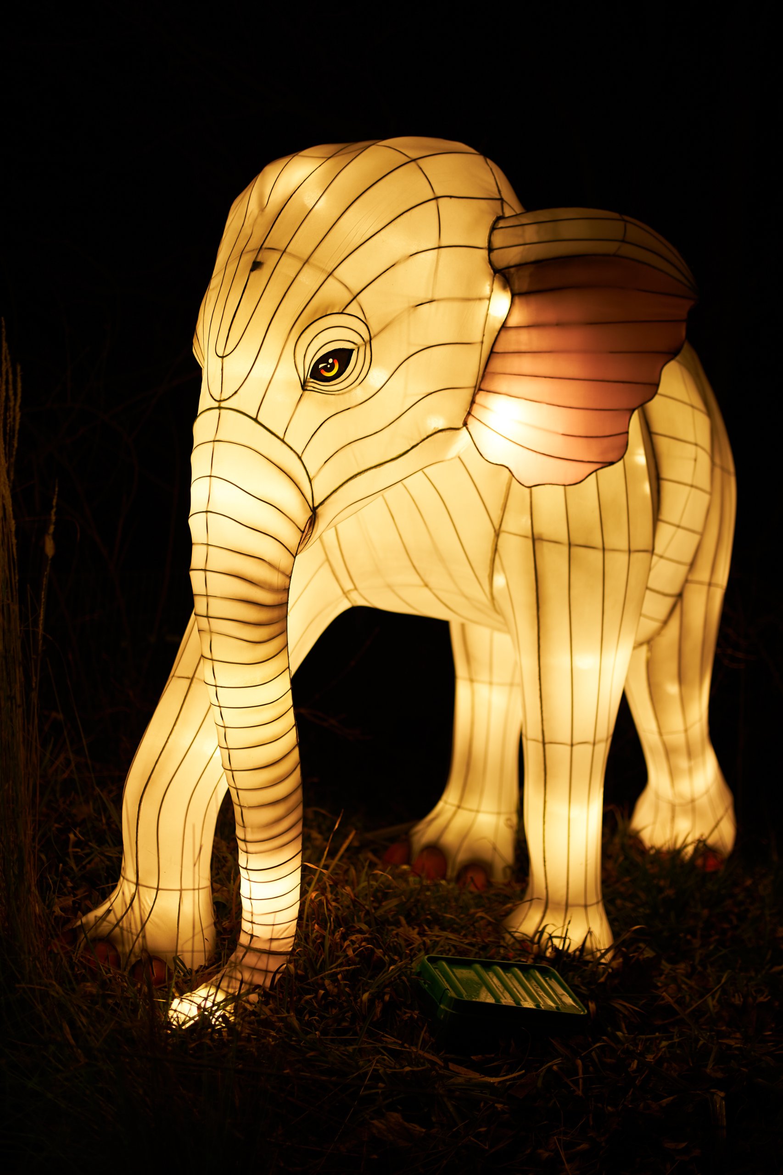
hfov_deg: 37.8
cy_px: 588
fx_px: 1142
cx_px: 392
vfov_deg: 54.4
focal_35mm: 35
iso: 100
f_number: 1.4
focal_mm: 35
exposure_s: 1/100
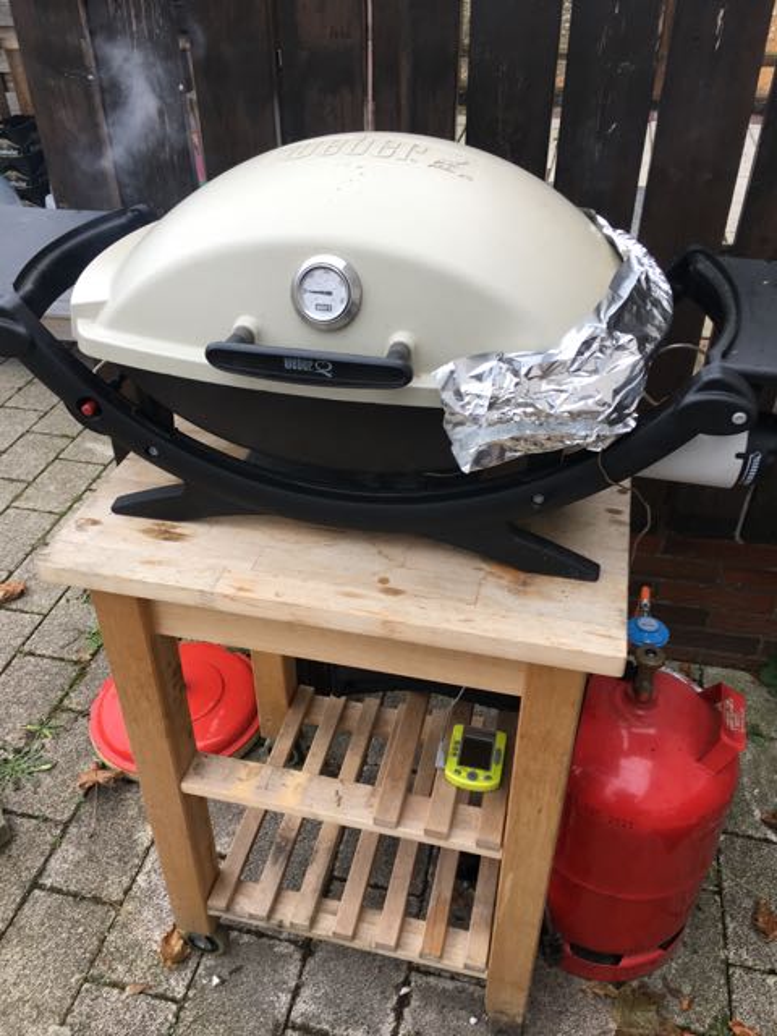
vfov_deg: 61.7
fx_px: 868
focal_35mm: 29
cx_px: 388
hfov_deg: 48.2
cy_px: 518
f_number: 2.2
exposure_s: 1/100
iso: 32
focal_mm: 4.15
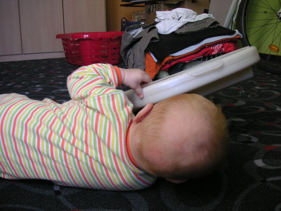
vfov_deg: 38.7
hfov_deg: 50.1
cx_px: 140
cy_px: 106
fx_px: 300
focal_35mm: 37
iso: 80
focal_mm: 6.1
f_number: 2.8
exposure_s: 1/45
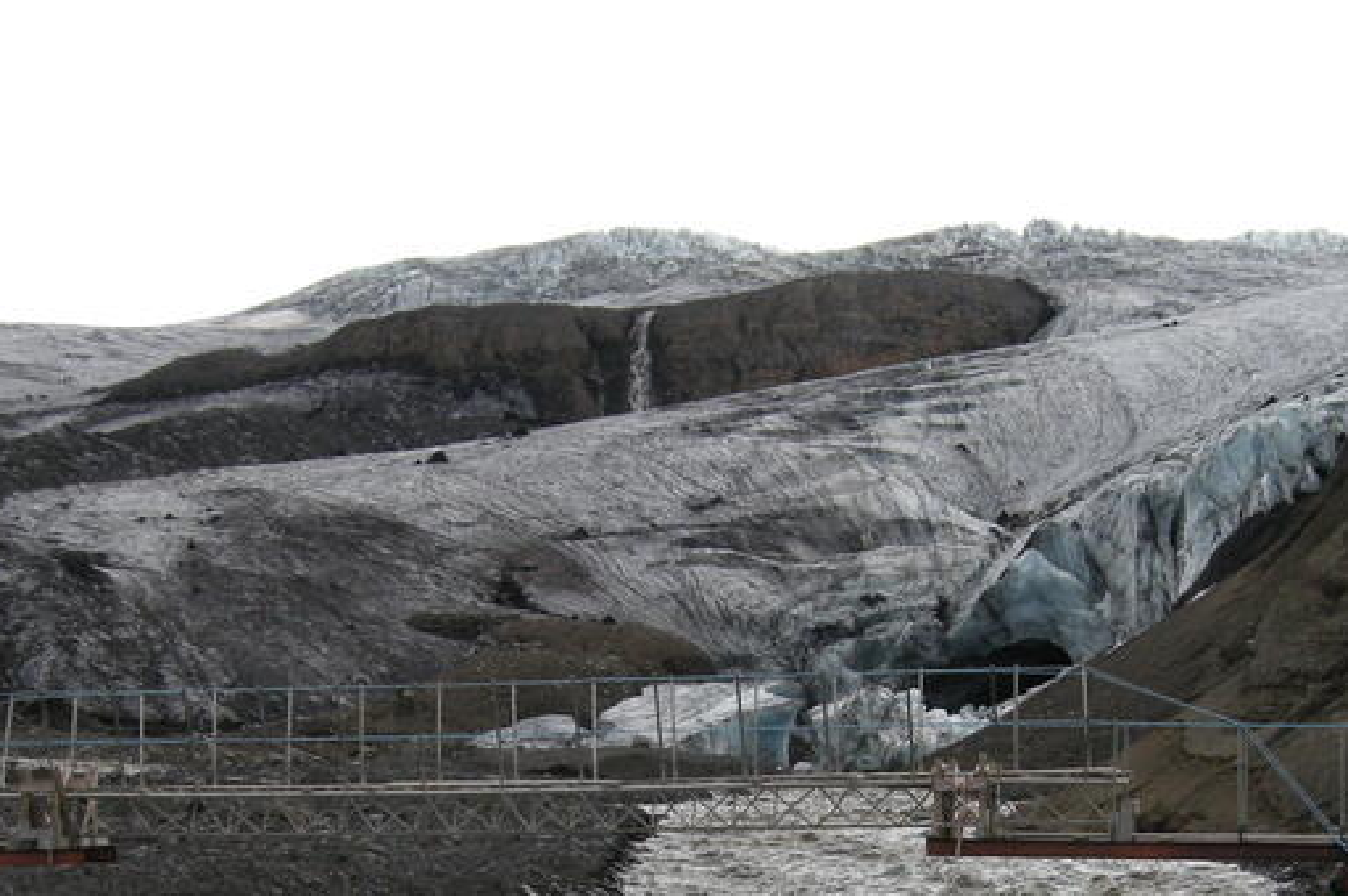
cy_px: 896
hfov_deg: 27.7
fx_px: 2732
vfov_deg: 18.2
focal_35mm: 73
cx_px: 731
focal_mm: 7.5
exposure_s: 1/193
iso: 100
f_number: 4.8
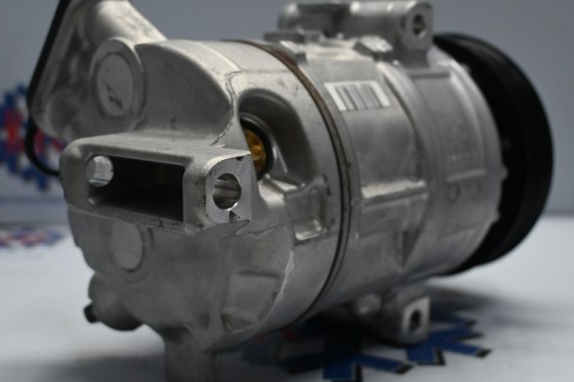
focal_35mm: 55
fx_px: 872
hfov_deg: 36.3
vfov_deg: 24.7
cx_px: 343
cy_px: 155
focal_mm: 25
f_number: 4.2
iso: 720
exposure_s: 1/125
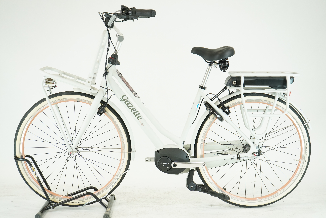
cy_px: 109
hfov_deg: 36.9
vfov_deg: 25.1
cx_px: 163
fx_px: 489
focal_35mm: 54
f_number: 5.6
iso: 1600
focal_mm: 54
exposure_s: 1/200
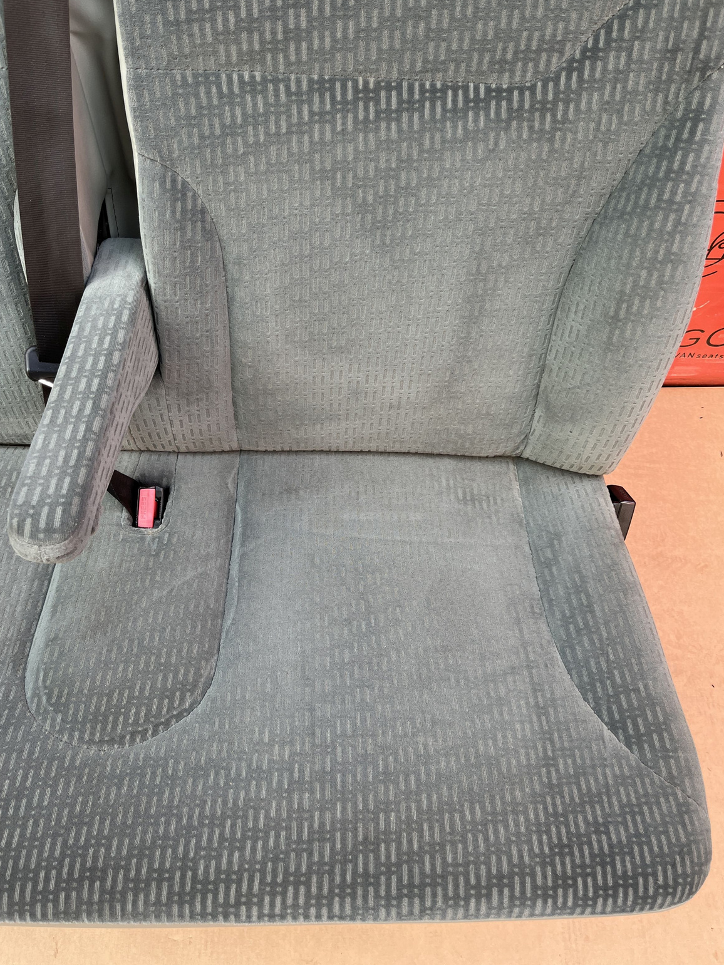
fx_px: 753
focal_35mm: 27
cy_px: 492
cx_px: 357
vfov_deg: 65.3
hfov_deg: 51.4
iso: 40
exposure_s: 1/122
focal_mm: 5.1
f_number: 1.6
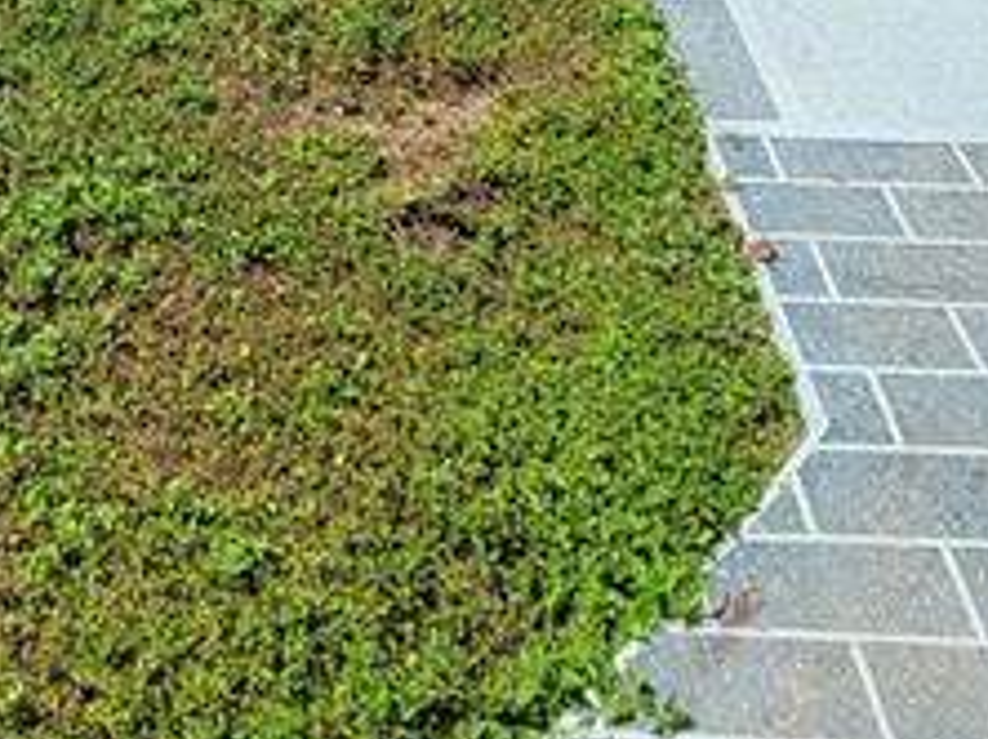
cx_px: 120
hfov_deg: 30.9
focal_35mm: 60
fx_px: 1711
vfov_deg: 17.3
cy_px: -757
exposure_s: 1/2099
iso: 50
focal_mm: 2.2
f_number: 2.2
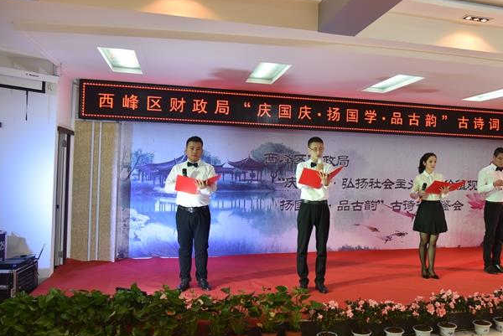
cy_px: 160
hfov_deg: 57.9
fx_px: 447
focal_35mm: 32
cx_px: 315
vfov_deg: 41.2
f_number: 4
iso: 640
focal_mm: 24
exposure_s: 1/100
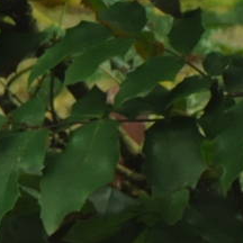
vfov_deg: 1.9
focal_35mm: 925
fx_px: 7346
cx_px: -628
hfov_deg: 1.9
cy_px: 258
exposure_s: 1/180
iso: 800
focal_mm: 98
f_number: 5.6
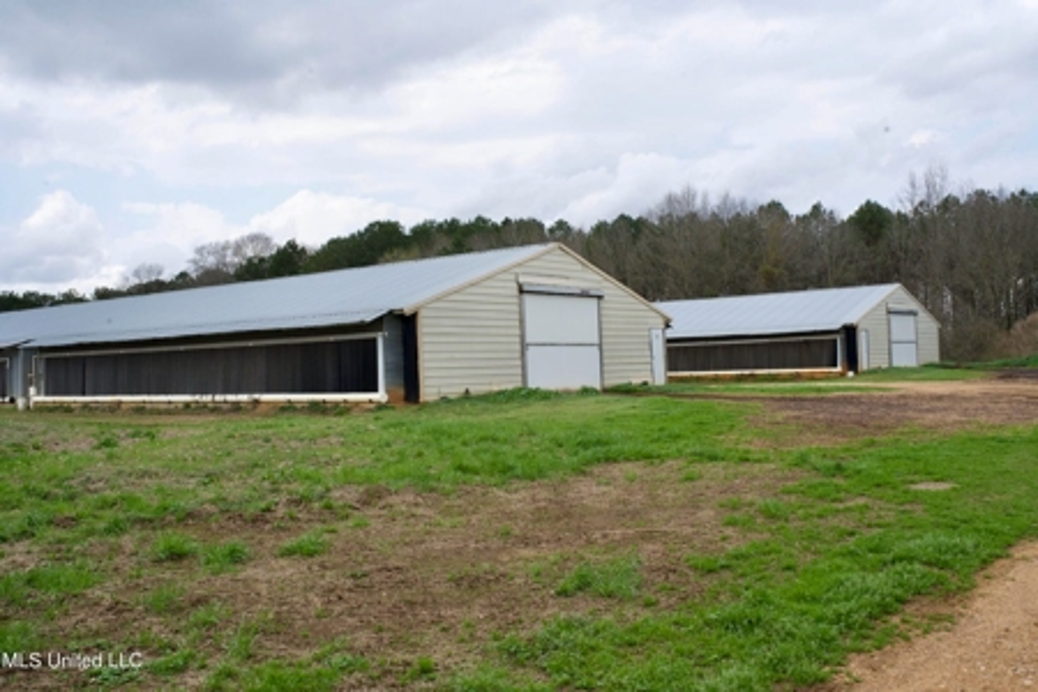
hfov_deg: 54.4
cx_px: 519
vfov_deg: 37.9
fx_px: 1009
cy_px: 346
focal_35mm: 35
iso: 400
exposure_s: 1/125
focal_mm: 35
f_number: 16
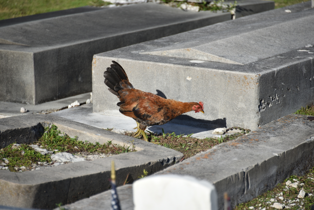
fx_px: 2617
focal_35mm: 300
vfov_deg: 4.6
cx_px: 157
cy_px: 105
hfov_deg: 6.9
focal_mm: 300
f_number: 5.6
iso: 110
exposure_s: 1/640
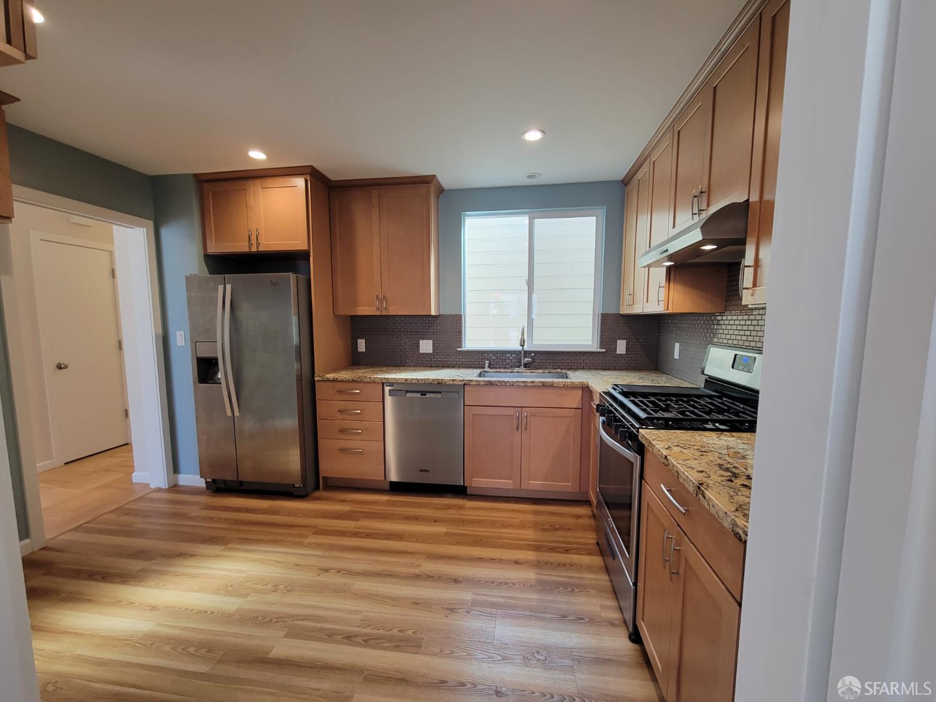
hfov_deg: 106.2
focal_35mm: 13
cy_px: 351
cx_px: 468
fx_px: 352
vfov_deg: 89.9
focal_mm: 2.2
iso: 125
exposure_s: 1/60
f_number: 2.2
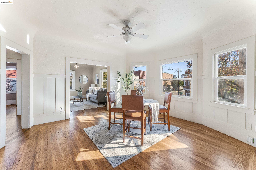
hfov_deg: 104.3
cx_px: 128
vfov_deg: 81.2
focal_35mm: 14
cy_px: 85
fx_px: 100
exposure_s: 1/3
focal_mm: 14
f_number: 9
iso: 1600
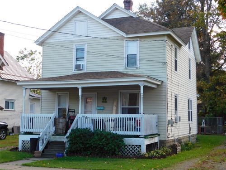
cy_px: 85
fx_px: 333
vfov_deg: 28.6
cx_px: 113
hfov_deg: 37.5
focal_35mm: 51
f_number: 3.8
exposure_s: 1/160
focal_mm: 9
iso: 125
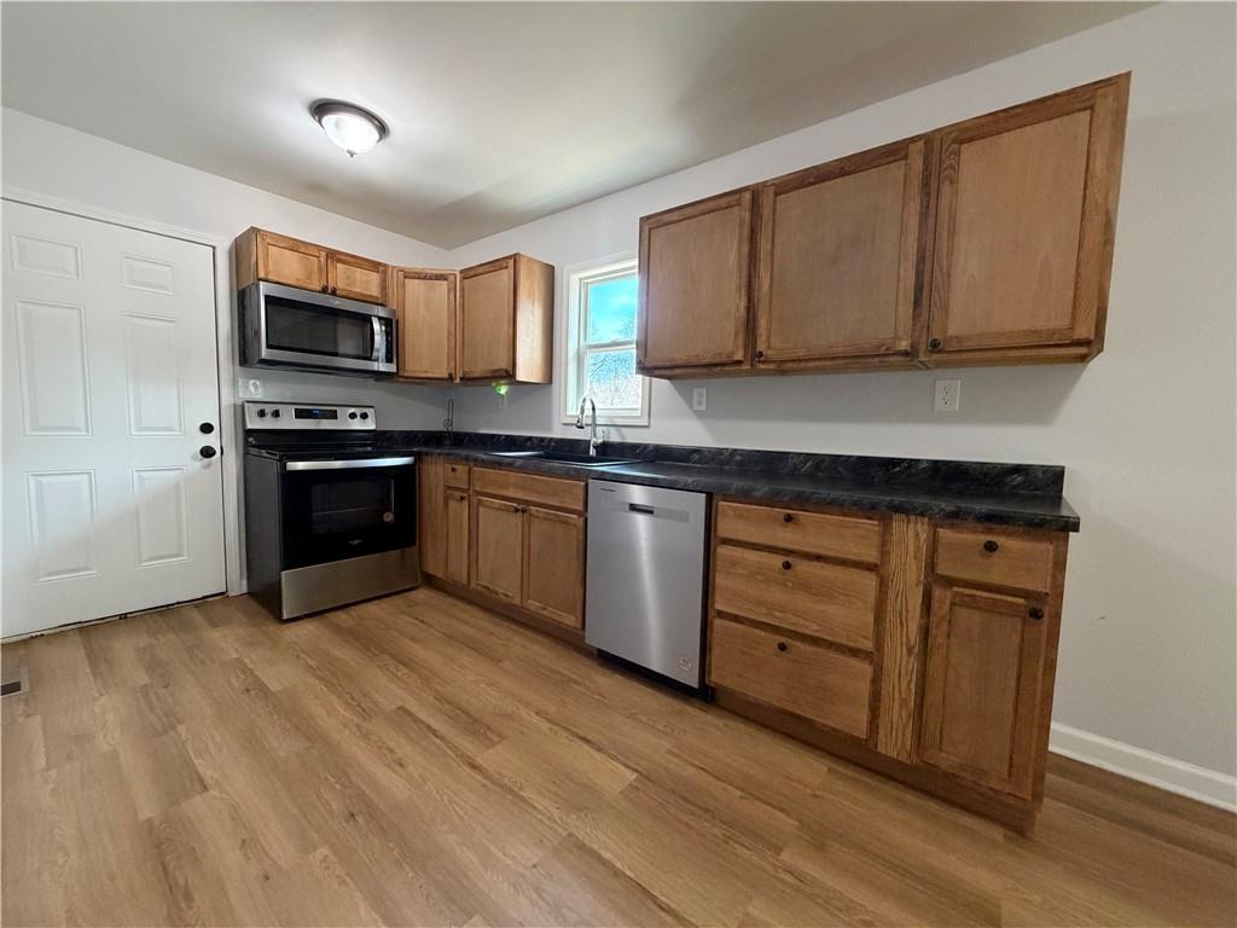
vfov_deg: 85.7
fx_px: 500
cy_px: 464
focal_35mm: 14
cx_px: 618
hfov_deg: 102.1
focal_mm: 2.22
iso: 400
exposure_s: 1/60
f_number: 2.2
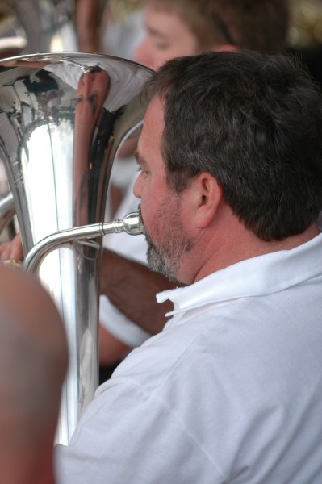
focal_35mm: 174
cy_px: 242
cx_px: 161
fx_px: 2338
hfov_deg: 7.9
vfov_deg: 11.8
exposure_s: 1/200
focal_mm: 116
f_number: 2.8
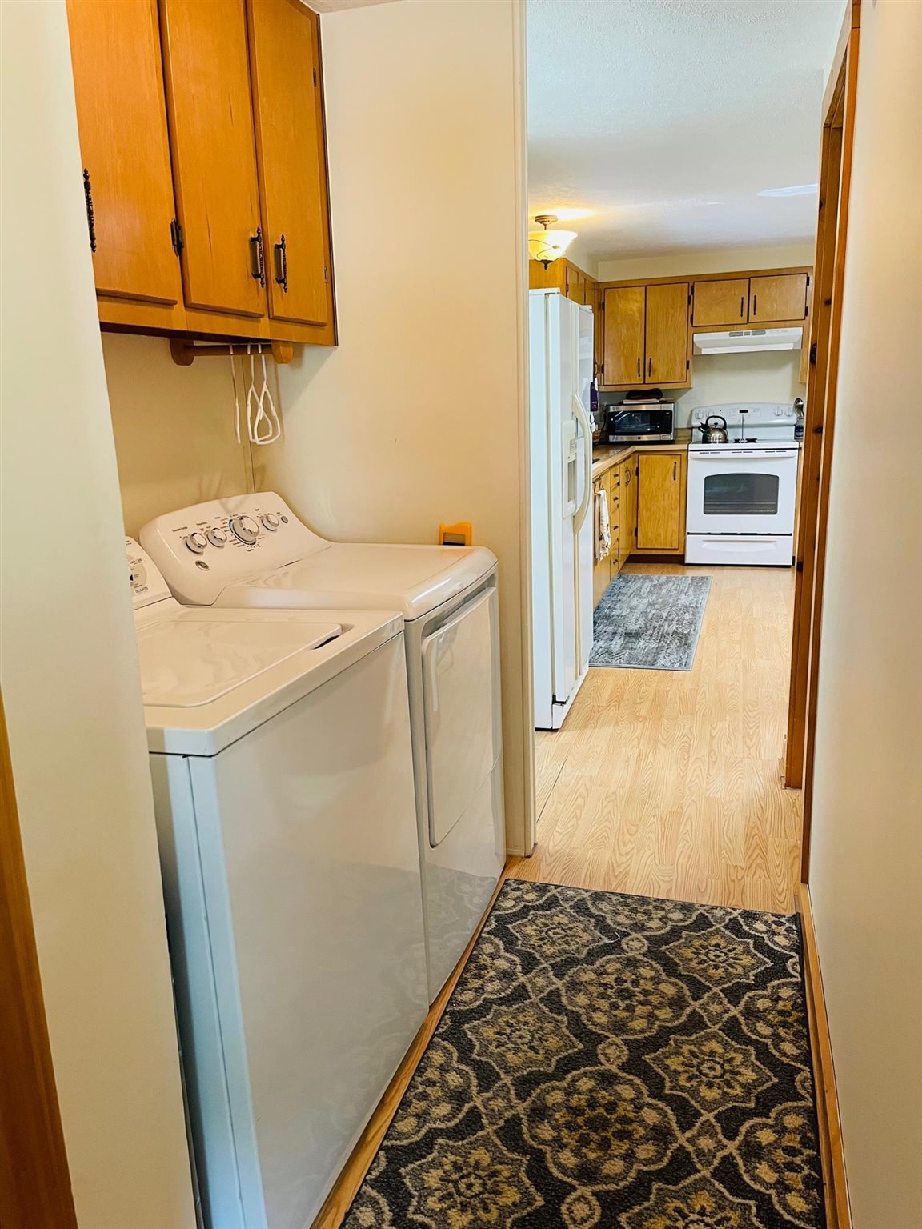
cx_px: 461
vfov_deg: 67.3
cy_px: 614
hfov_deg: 53.1
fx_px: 923
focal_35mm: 26
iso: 160
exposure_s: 1/60
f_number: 1.6
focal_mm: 4.2
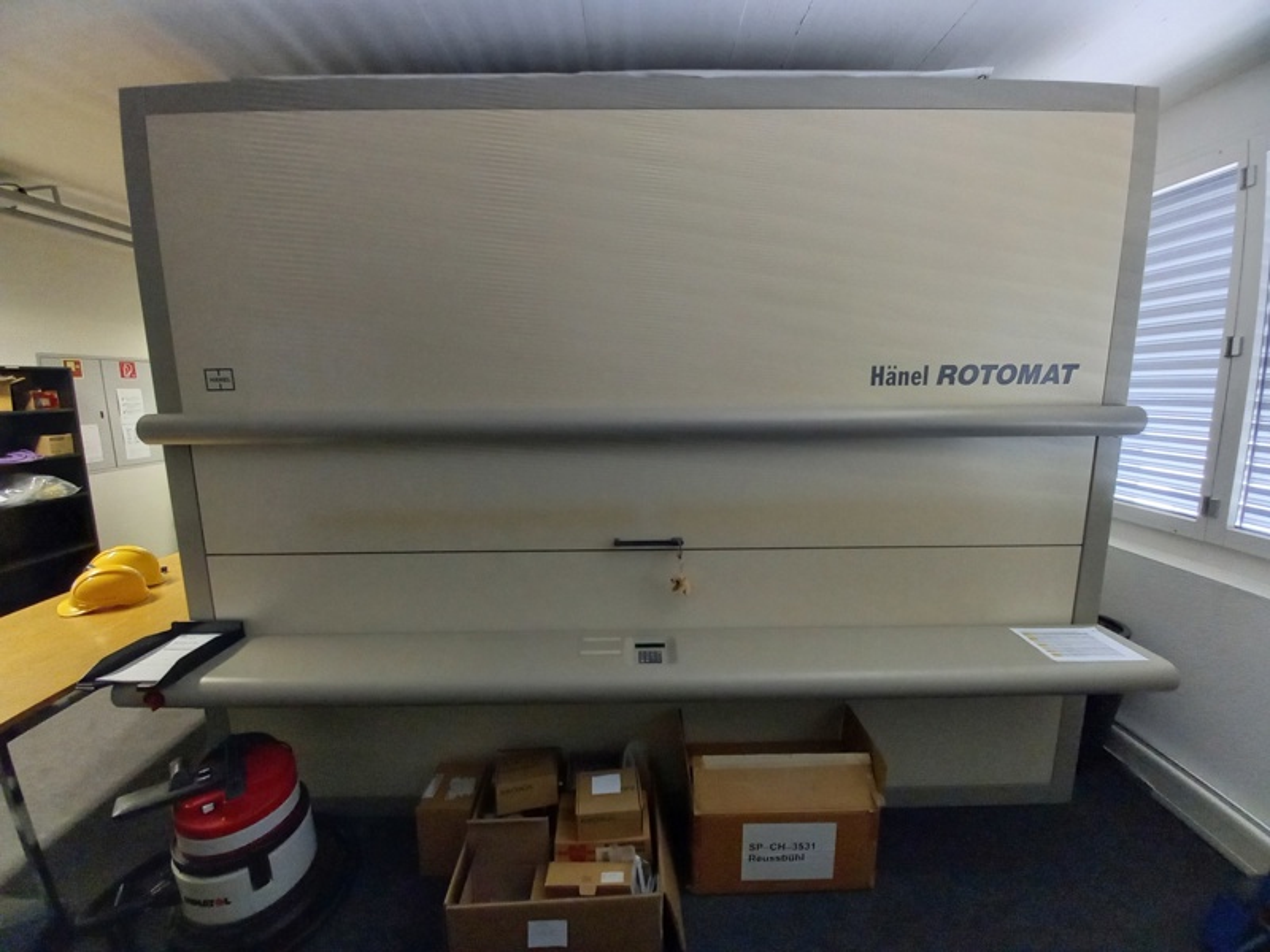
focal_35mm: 13
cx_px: 635
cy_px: 476
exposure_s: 1/25
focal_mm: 1.42
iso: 200
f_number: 2.2
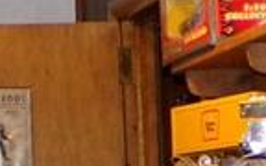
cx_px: 161
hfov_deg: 8.7
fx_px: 1747
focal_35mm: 241
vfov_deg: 5.2
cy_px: 496
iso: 400
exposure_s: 1/17
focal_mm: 5.8
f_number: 3.2
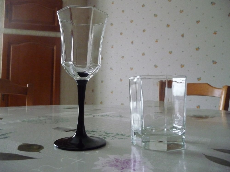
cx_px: 115
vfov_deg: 49.7
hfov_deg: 63.4
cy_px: 86
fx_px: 186
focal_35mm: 28
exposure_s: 1/30
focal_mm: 4.7
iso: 800
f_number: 3.3
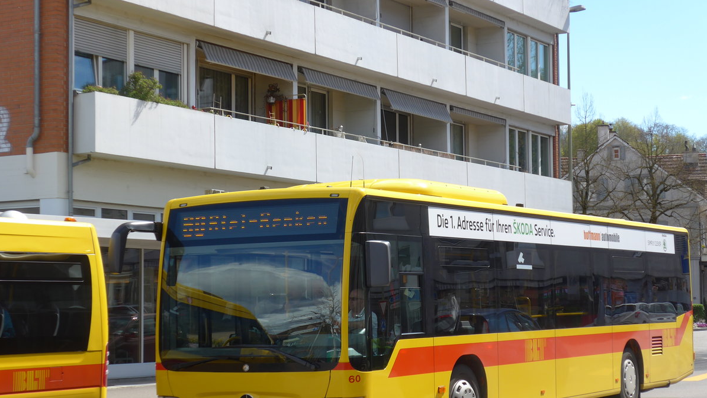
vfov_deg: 14.9
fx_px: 1519
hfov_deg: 26.2
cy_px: 243
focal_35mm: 81
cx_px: 353
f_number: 4.2
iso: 80
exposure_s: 1/400
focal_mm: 15
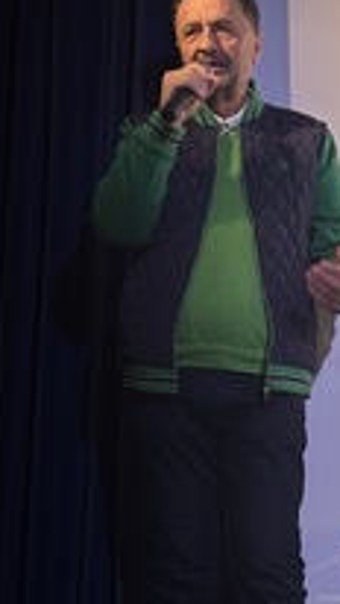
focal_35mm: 124
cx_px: 595
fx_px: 1986
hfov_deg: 9.4
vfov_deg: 17.3
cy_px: 396
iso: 32
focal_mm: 5.96
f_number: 1.6
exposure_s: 1/120
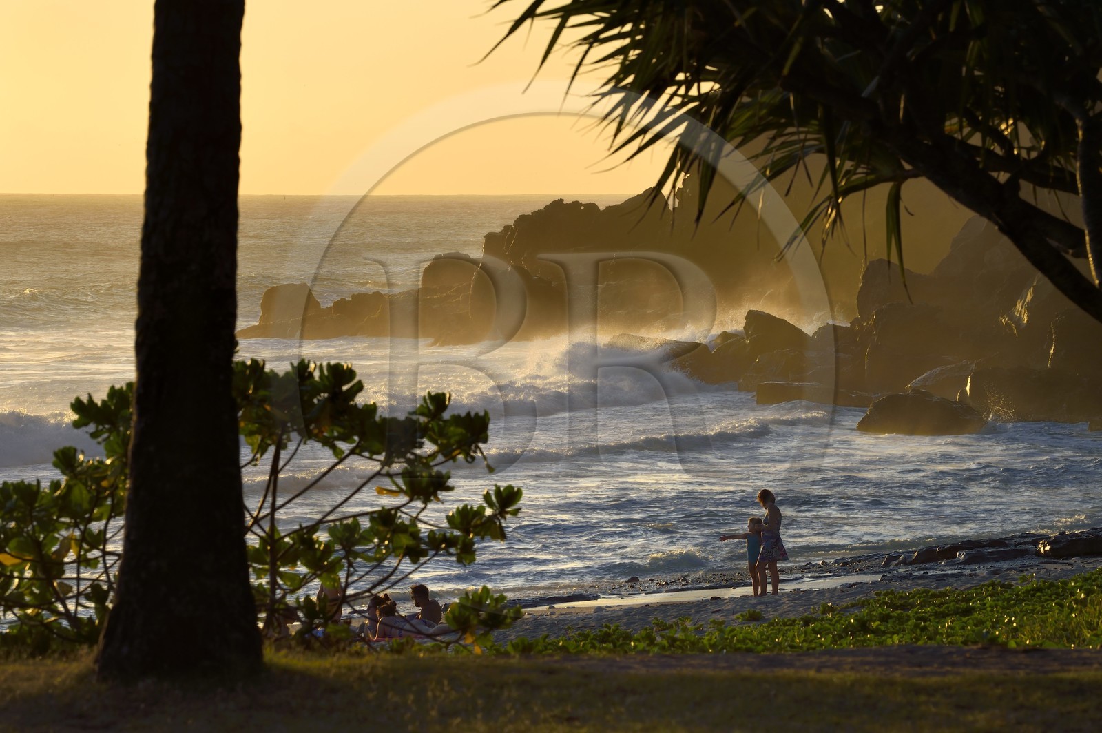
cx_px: 551
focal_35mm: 160
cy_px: 366
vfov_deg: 8.6
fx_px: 4894
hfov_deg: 12.8
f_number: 11
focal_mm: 160
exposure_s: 1/250
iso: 200
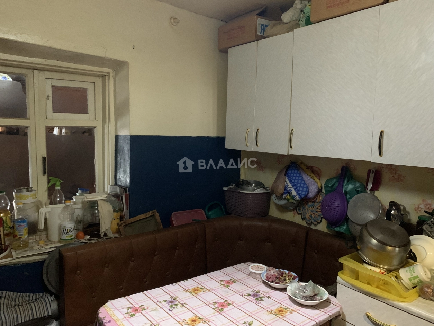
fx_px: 326
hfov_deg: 67.3
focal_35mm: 26
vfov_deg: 53.1
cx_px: 217
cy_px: 163
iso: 800
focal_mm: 4.25
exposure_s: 1/25
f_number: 1.8
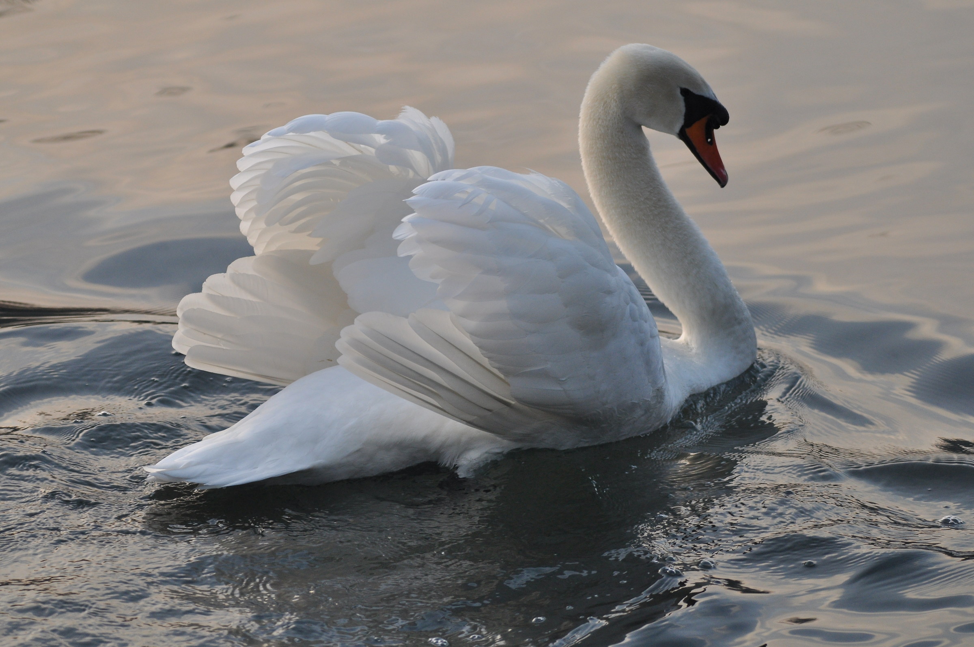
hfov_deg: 9.2
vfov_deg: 6.1
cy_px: 324
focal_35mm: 225
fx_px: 6080
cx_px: 487
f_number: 5
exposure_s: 1/400
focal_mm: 150
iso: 640
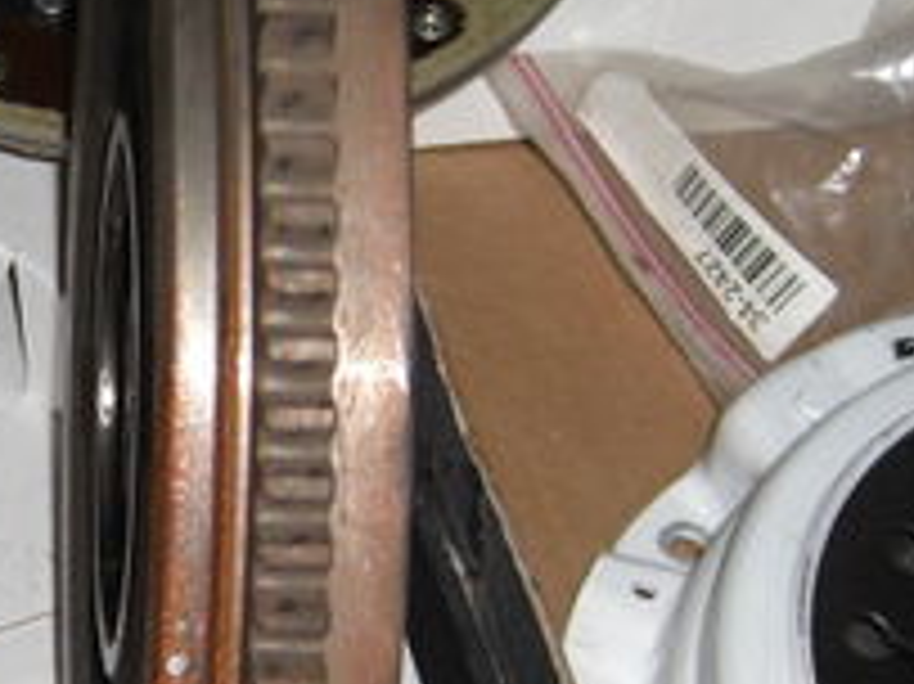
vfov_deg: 12.3
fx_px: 3167
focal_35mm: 120
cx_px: -140
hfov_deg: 15.9
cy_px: 432
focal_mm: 7.9
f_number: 2.8
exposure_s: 1/60
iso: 100
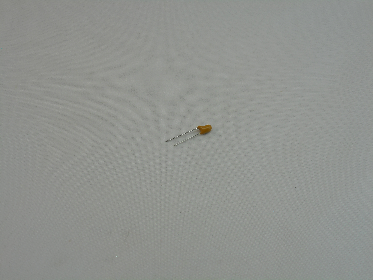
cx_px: 186
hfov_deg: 29.0
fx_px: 722
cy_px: 140
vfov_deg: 21.9
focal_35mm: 67
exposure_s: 1/50
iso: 80
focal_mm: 12
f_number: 5.3
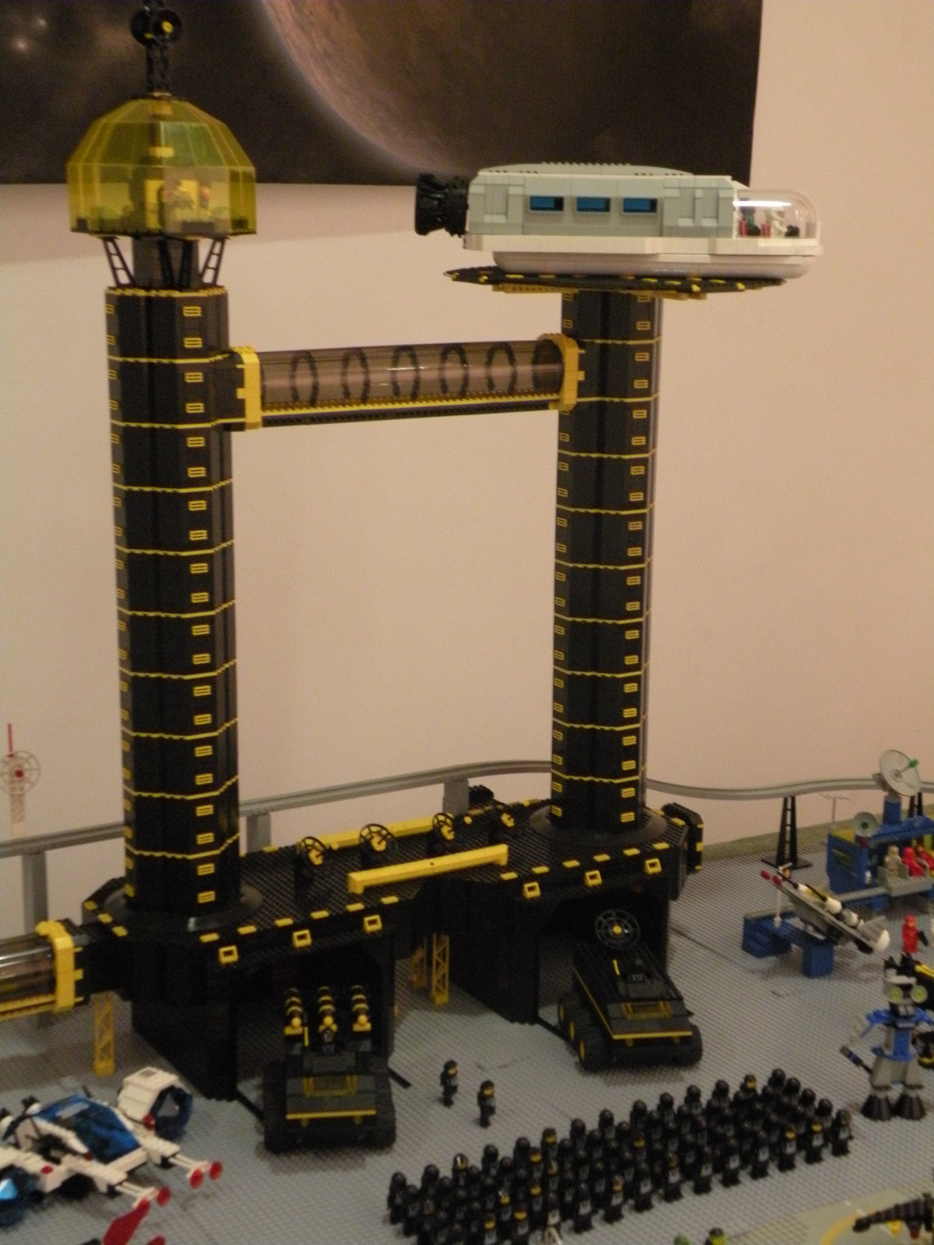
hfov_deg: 26.1
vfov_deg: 34.3
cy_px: 622
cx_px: 467
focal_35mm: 56
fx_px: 2015
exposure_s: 1/16.4
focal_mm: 9.8
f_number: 3.5
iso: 400
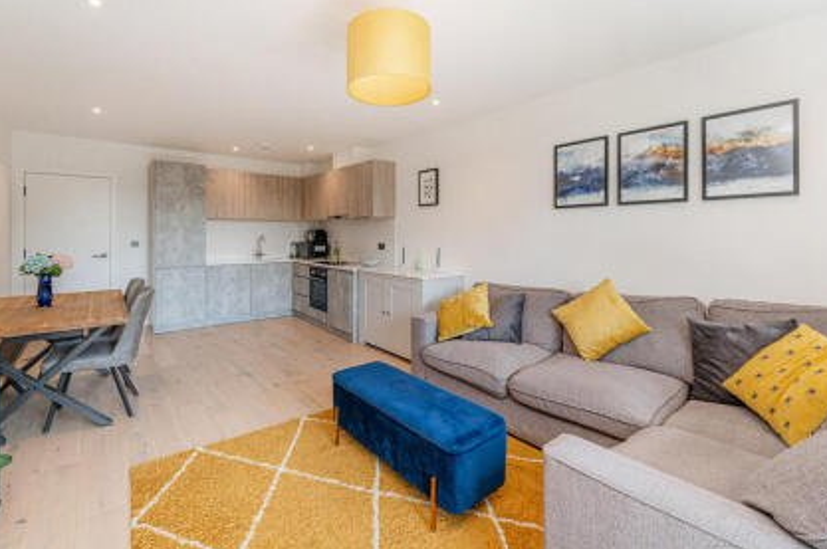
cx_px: 405
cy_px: 245
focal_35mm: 16
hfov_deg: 96.8
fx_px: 367
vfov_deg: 73.4
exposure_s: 1/50
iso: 500
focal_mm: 14
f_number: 9
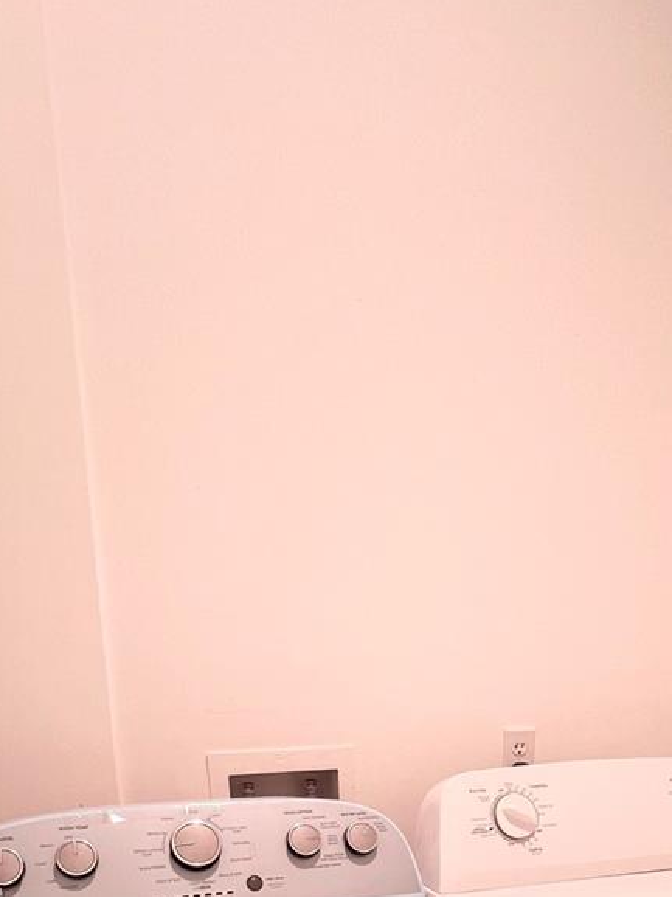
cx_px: 414
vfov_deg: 52.3
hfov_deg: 50.9
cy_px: 892
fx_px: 699
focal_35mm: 27
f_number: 1.8
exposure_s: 1/60
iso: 160
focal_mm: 1.57
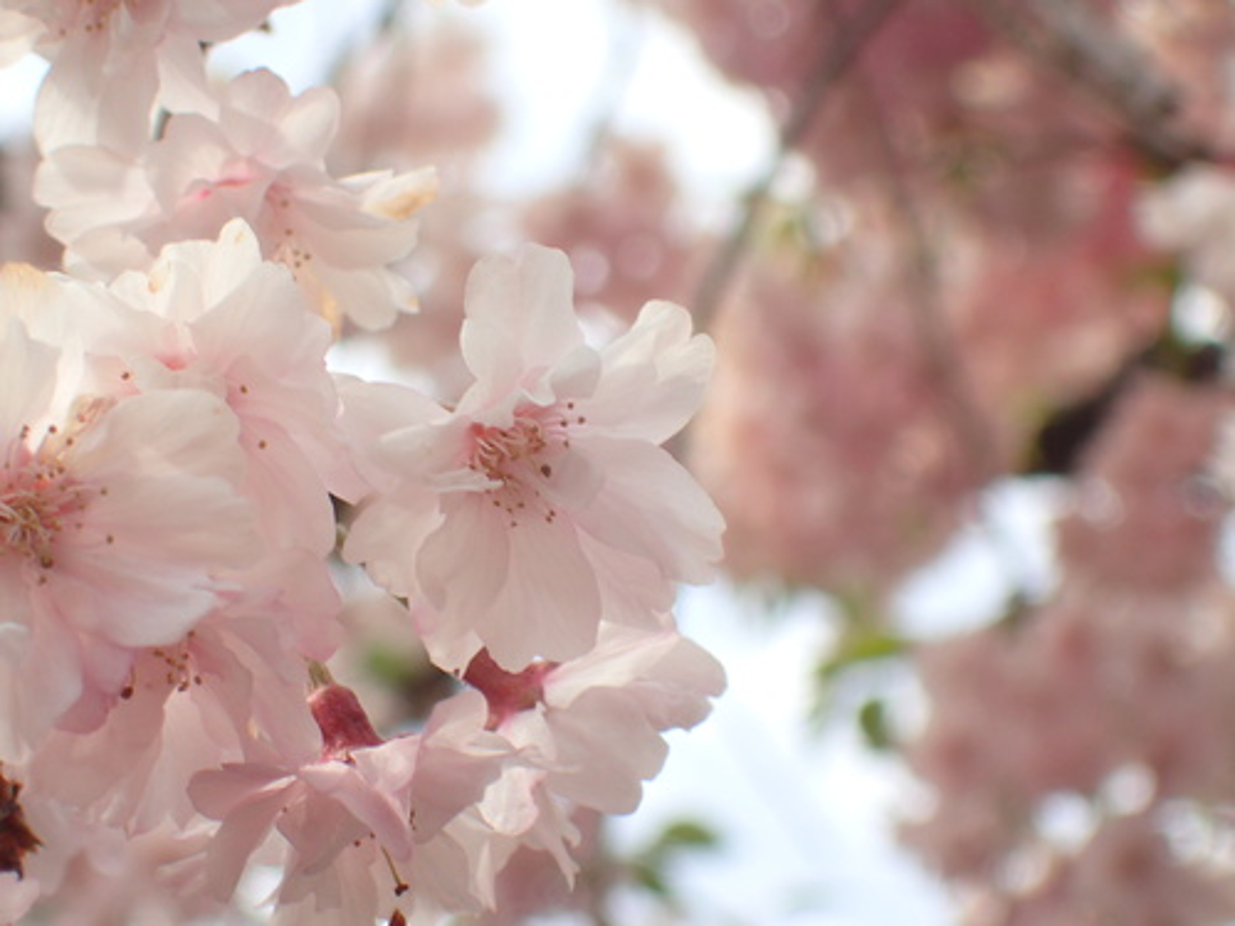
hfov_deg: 19.6
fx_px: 3568
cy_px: 463
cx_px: 618
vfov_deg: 14.8
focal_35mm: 100
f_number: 4.9
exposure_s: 1/400
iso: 200
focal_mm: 18
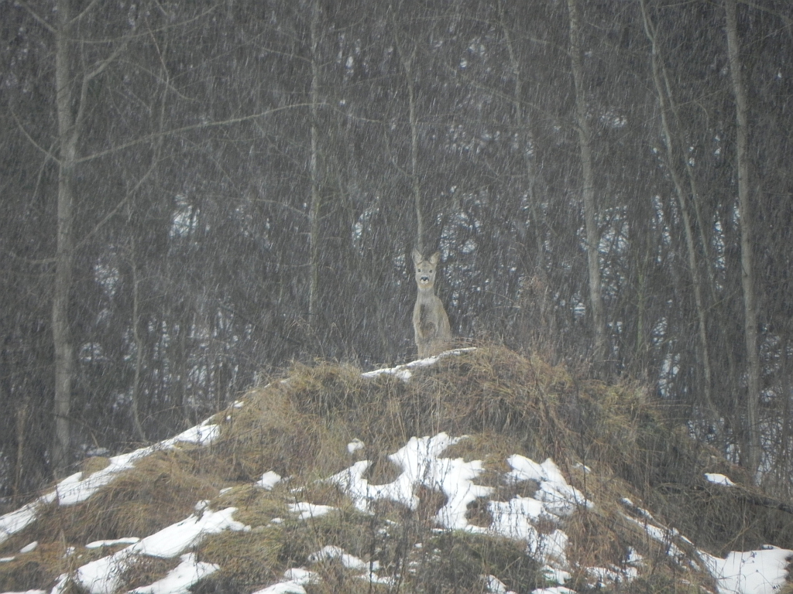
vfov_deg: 2.2
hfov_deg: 2.9
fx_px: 15532
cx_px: 396
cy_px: 297
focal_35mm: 678
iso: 174
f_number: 5
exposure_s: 1/60
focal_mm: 120
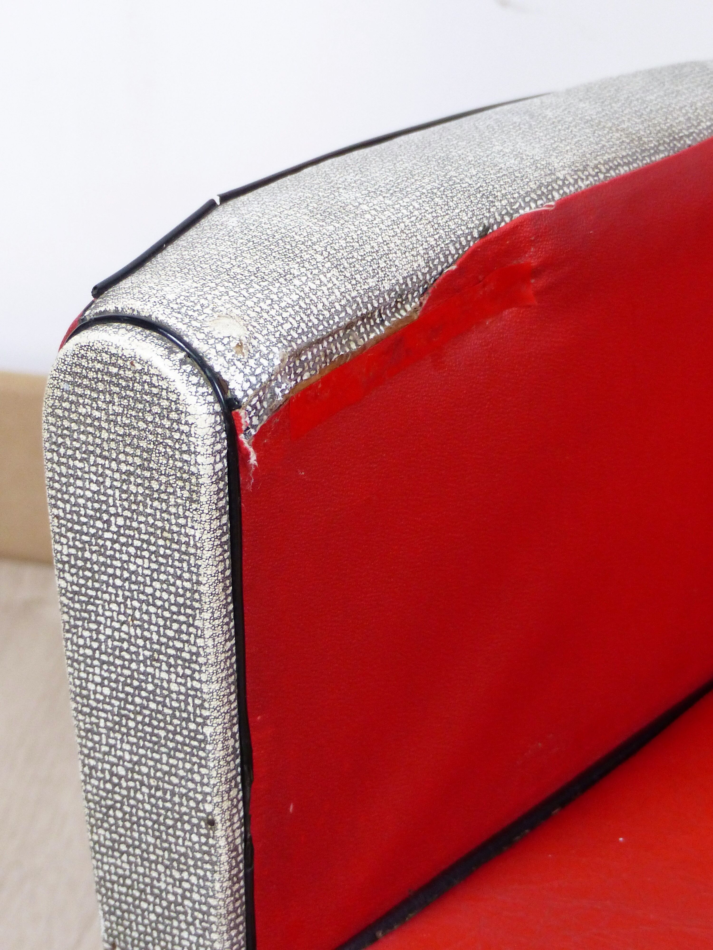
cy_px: 475
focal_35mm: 176
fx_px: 4834
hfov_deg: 8.4
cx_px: 356
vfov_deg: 11.2
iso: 400
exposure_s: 1/40
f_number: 2.8
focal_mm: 28.7
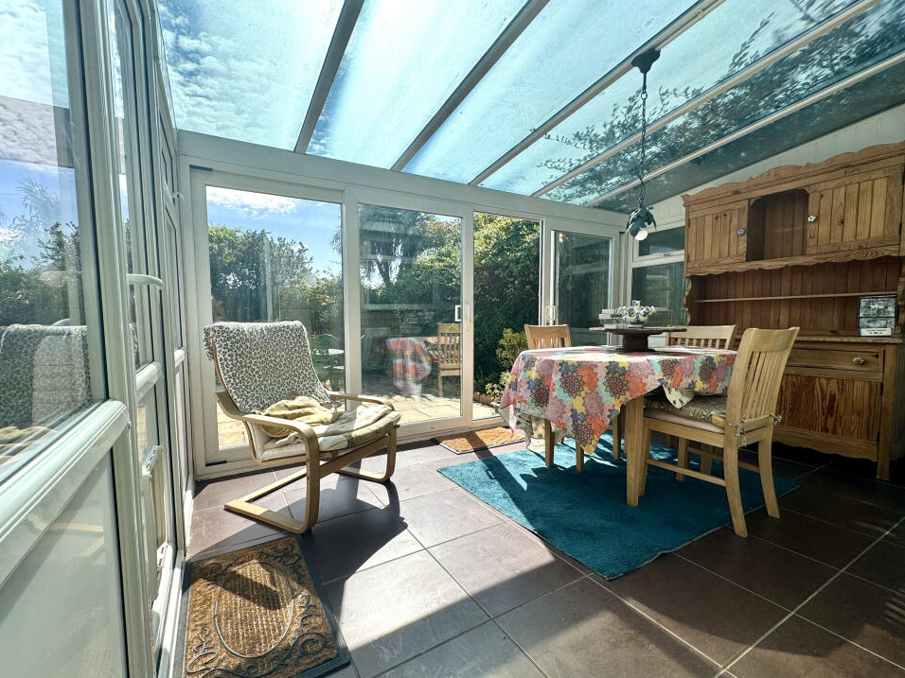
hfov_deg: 98.0
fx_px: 392
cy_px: 347
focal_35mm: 15
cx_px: 421
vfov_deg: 81.7
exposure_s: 1/1217
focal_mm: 2.22
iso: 40
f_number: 2.2
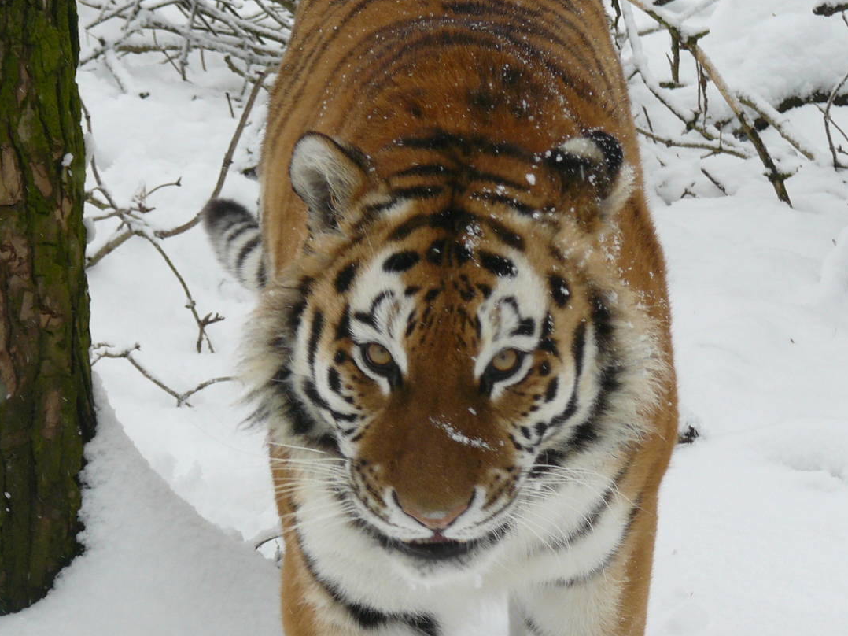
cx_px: 518
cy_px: 328
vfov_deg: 5.1
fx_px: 7201
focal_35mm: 294
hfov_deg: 6.7
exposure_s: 1/200
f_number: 4
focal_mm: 32.9
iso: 100
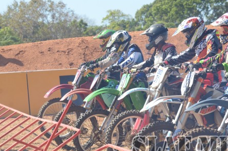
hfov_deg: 12.6
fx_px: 1029
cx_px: 146
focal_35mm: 163
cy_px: 74
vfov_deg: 8.4
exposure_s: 1/320
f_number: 8
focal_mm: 80
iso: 200
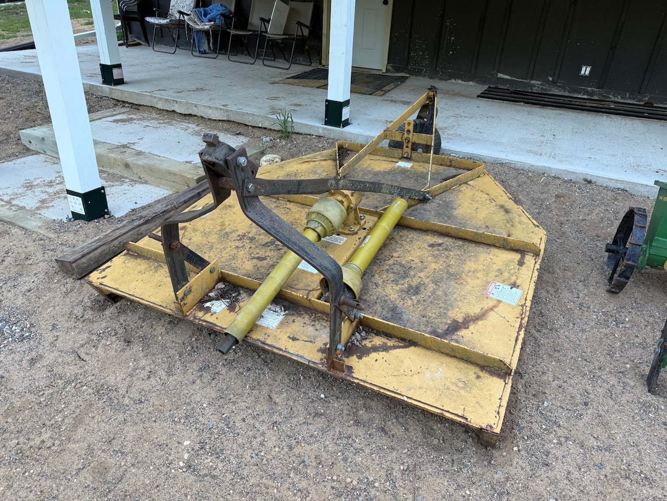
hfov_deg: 71.6
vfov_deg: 56.8
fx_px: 462
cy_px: 250
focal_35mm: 24
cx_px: 334
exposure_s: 1/144
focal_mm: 6.76
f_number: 1.78
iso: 50
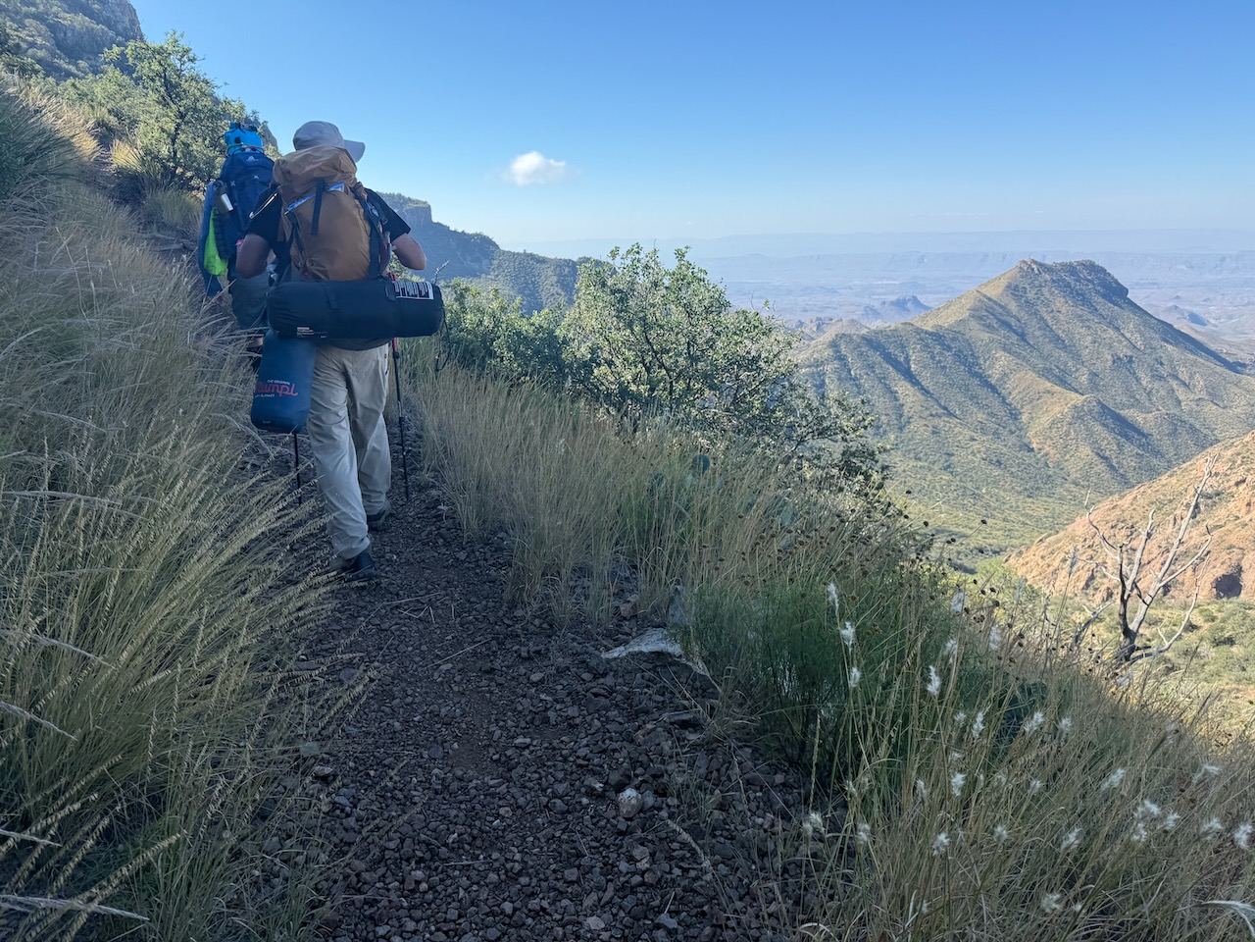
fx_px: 870
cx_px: 628
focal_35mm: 24
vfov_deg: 56.8
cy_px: 471
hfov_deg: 71.6
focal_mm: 6.76
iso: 80
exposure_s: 1/2370
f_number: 1.78
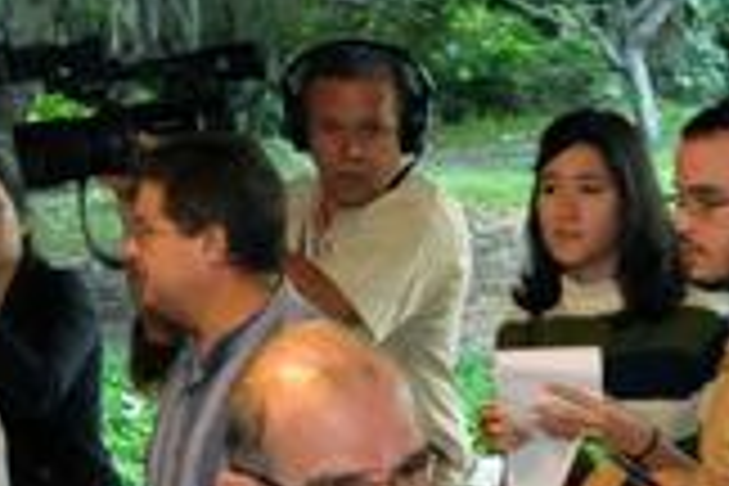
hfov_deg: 15.4
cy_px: 704
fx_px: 2693
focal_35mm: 133
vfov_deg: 10.0
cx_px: 428
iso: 2500
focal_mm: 24
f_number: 5
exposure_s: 1/100
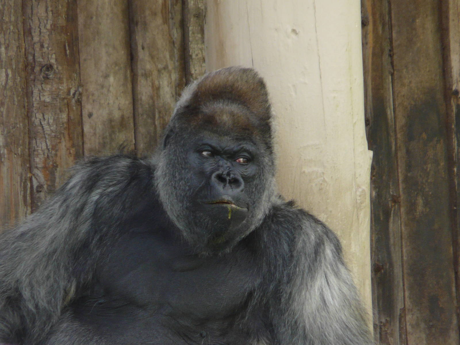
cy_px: 172
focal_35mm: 746
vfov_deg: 2.0
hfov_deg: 2.7
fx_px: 9913
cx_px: 230
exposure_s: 1/160
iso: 100
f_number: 4
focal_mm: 76.9
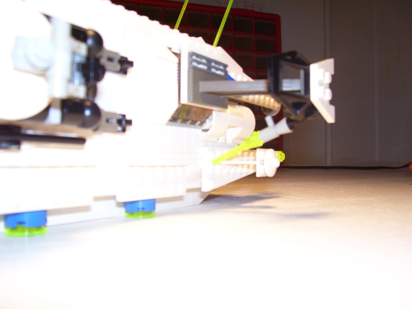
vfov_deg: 41.8
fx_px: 405
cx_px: 206
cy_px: 154
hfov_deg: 54.0
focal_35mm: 34
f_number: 2.7
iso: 125
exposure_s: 1/60
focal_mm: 5.6
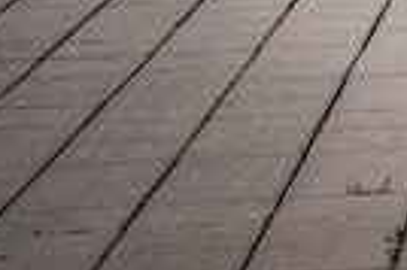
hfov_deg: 7.0
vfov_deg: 4.8
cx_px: 984
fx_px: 3117
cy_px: -388
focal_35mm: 276
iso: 400
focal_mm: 56
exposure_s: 1/800
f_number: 5.6
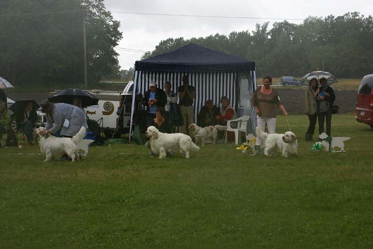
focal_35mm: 68
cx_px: 186
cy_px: 124
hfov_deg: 29.9
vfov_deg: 20.2
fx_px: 699
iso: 100
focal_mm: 45
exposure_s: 1/125
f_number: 8
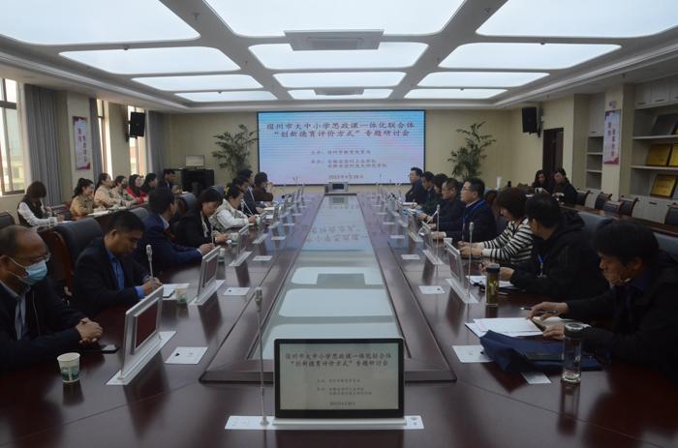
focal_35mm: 27
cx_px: 339
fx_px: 507
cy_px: 224
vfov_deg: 47.7
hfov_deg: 67.5
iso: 2500
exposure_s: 1/400
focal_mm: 18
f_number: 10
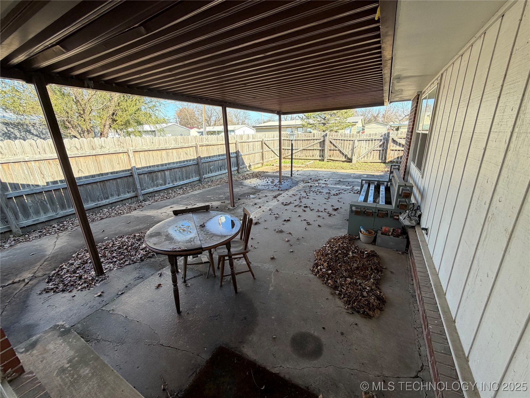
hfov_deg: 102.1
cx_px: 265
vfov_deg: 85.7
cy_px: 199
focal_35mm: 14
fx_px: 214
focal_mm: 2.22
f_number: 2.2
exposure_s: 1/188
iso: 40
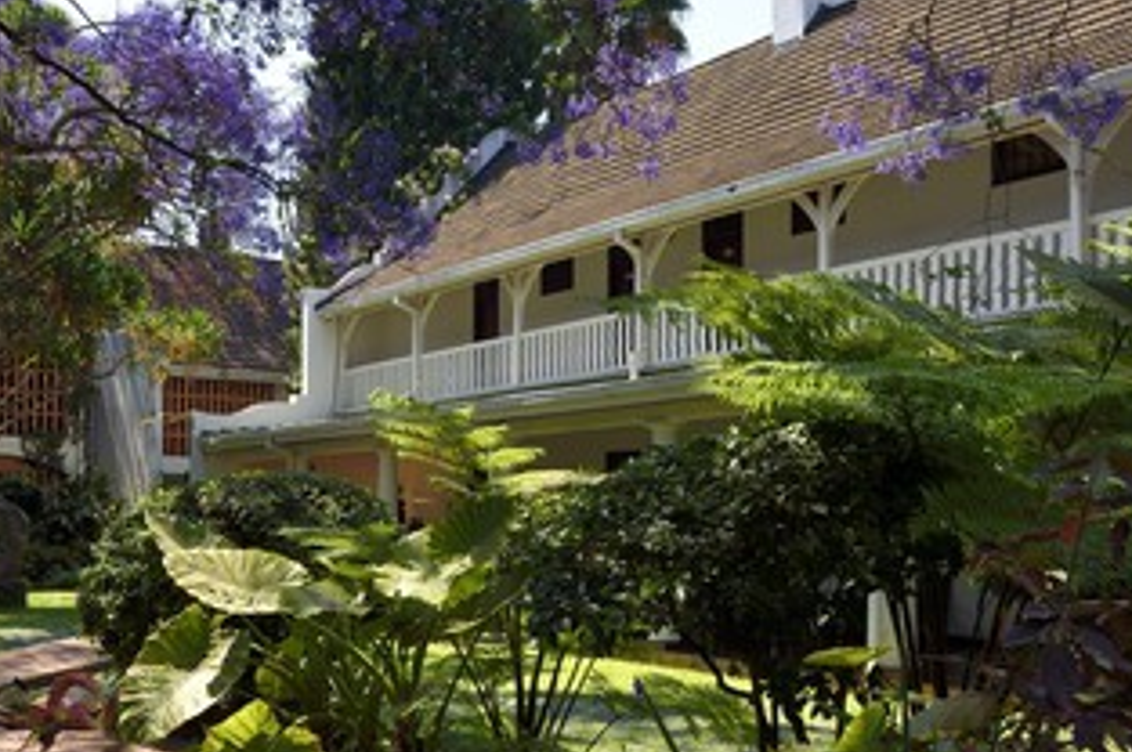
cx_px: 434
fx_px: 1351
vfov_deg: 30.9
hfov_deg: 45.1
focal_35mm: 43
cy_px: 484
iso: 200
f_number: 11
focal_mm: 32
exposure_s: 1/125
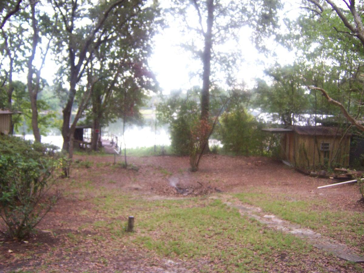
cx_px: 182
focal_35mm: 33
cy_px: 136
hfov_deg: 55.4
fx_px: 347
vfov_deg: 42.9
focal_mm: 5.5
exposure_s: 1/60
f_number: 2.8
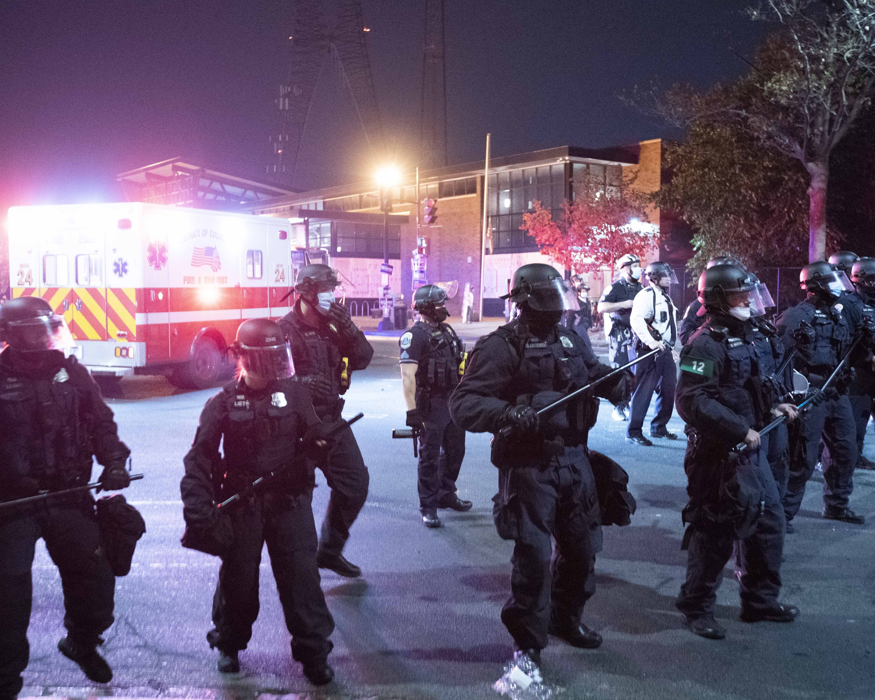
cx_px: 430
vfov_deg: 39.2
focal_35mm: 38
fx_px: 984
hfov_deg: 47.9
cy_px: 354
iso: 10000
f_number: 3.5
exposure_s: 1/80
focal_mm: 33
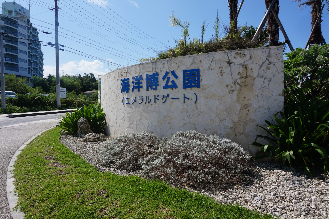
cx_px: 164
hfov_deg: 73.8
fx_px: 219
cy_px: 110
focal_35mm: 24
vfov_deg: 53.1
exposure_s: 1/100
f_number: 14
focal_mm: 16
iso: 100
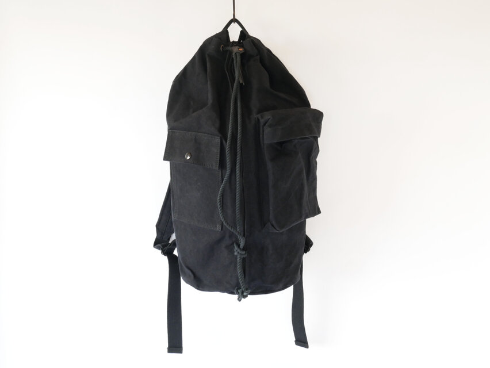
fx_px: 510
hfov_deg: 51.3
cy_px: 184
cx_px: 245
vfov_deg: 39.7
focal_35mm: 36
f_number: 7.1
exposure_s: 1/20
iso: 800
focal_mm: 18
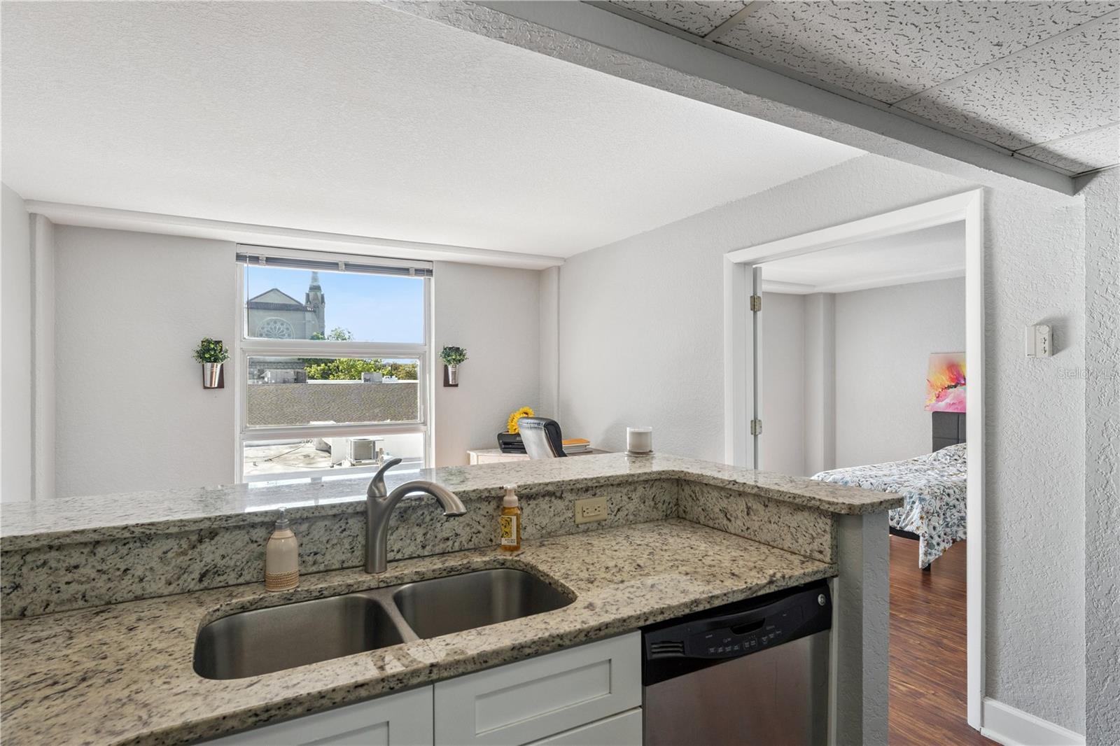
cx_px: 560
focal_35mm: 19
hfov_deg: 88.1
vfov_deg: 65.6
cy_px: 373
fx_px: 579
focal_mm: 18.6
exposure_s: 1/200
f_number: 10
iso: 800
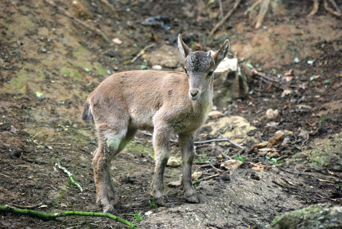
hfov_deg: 8.1
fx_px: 2425
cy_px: 114
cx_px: 171
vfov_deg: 5.4
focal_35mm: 255
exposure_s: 1/640
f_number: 4.8
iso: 1600
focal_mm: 170
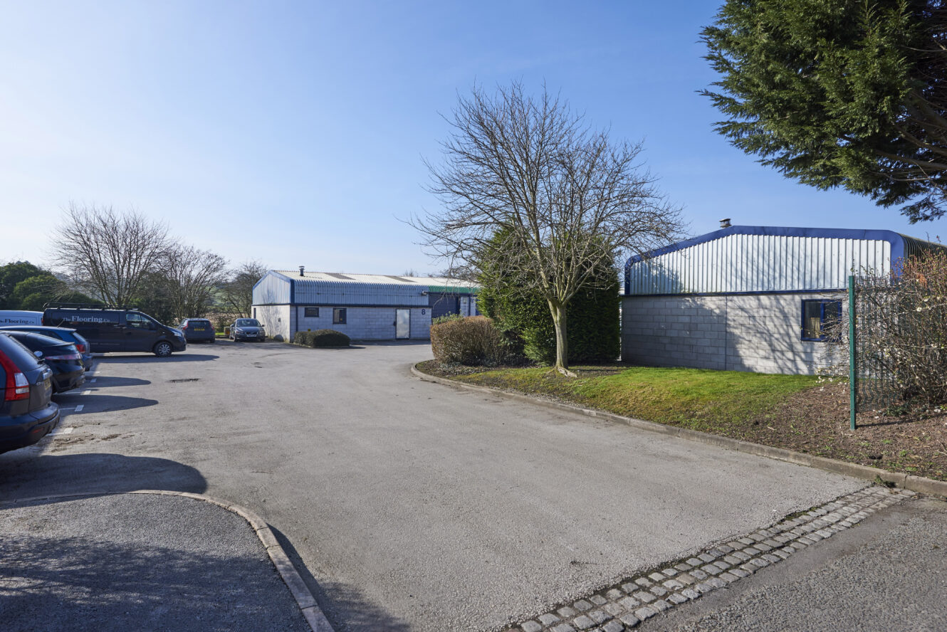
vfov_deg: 62.0
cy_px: 316
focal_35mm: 20
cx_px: 474
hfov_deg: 84.0
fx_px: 526
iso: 200
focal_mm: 20
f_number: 8
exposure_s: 1/800
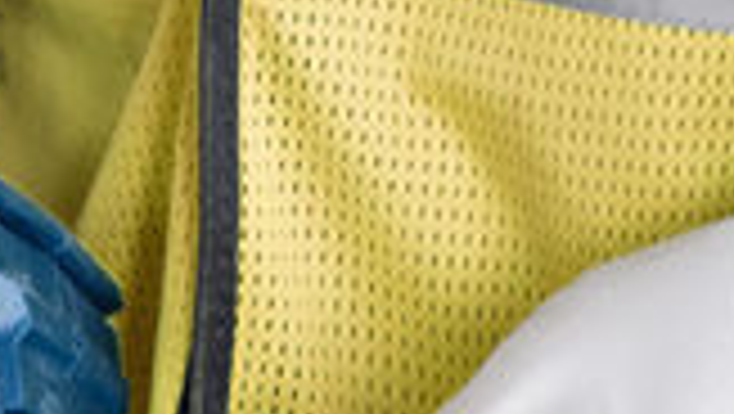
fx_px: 6506
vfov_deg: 3.6
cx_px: -104
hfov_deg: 6.4
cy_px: 821
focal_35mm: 334
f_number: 2.8
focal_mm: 65
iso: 400
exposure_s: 1/80
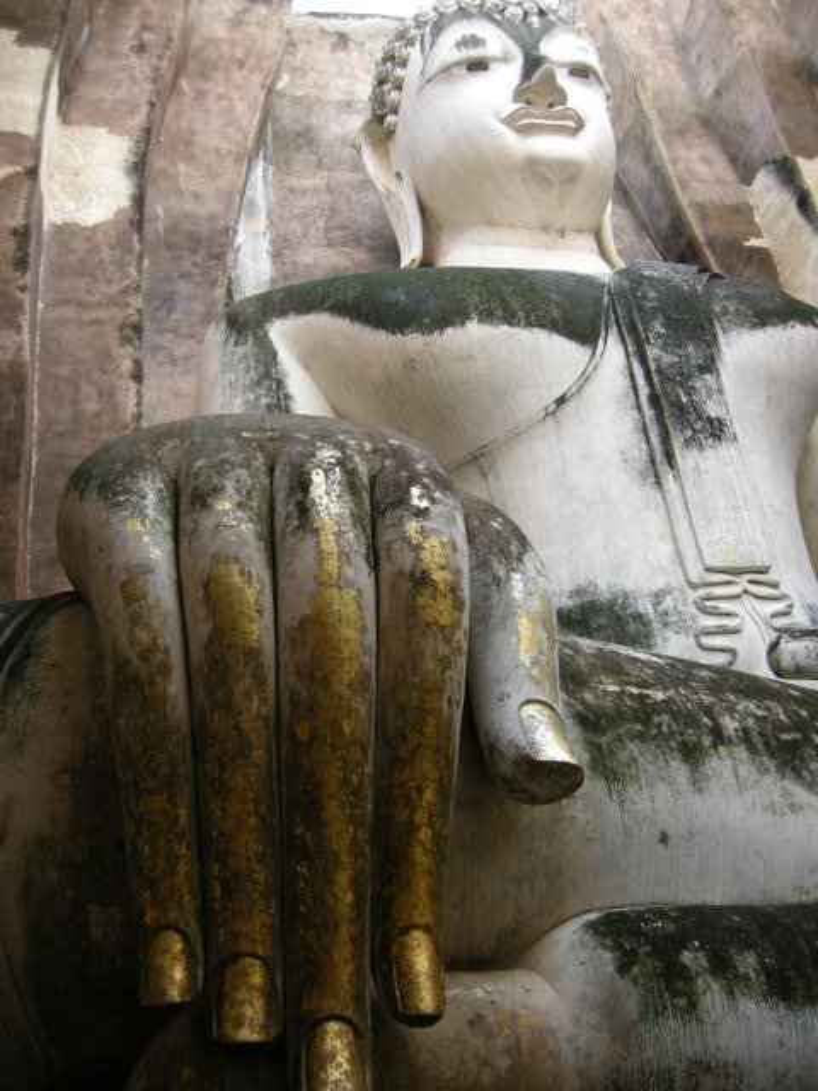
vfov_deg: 51.4
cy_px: 546
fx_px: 1134
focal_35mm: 36
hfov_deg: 39.7
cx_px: 409
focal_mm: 7.5
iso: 64
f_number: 2.7
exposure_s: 1/40.6
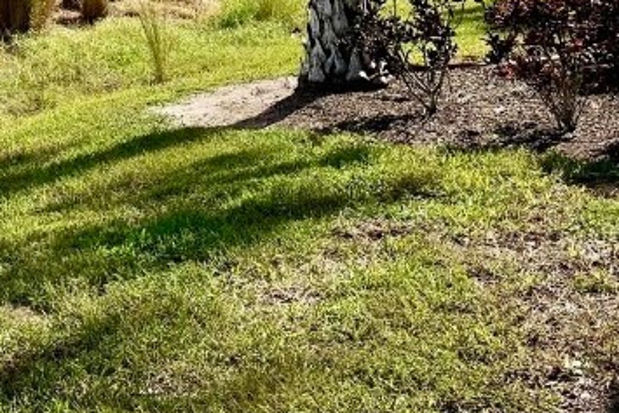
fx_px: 1238
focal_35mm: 72
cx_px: 38
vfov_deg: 17.5
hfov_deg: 26.9
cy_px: -157
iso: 80
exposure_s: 1/6173
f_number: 1.78
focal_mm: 6.76
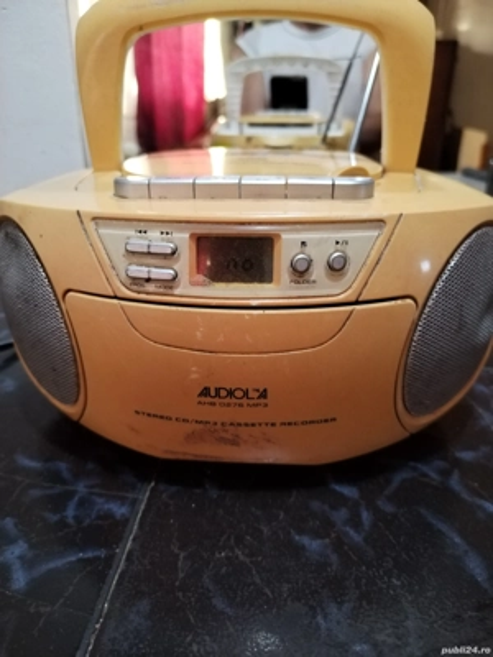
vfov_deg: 67.3
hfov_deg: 53.1
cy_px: 328
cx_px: 246
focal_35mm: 26
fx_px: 494
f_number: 1.8
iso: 476
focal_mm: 4.75
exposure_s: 1/33.3
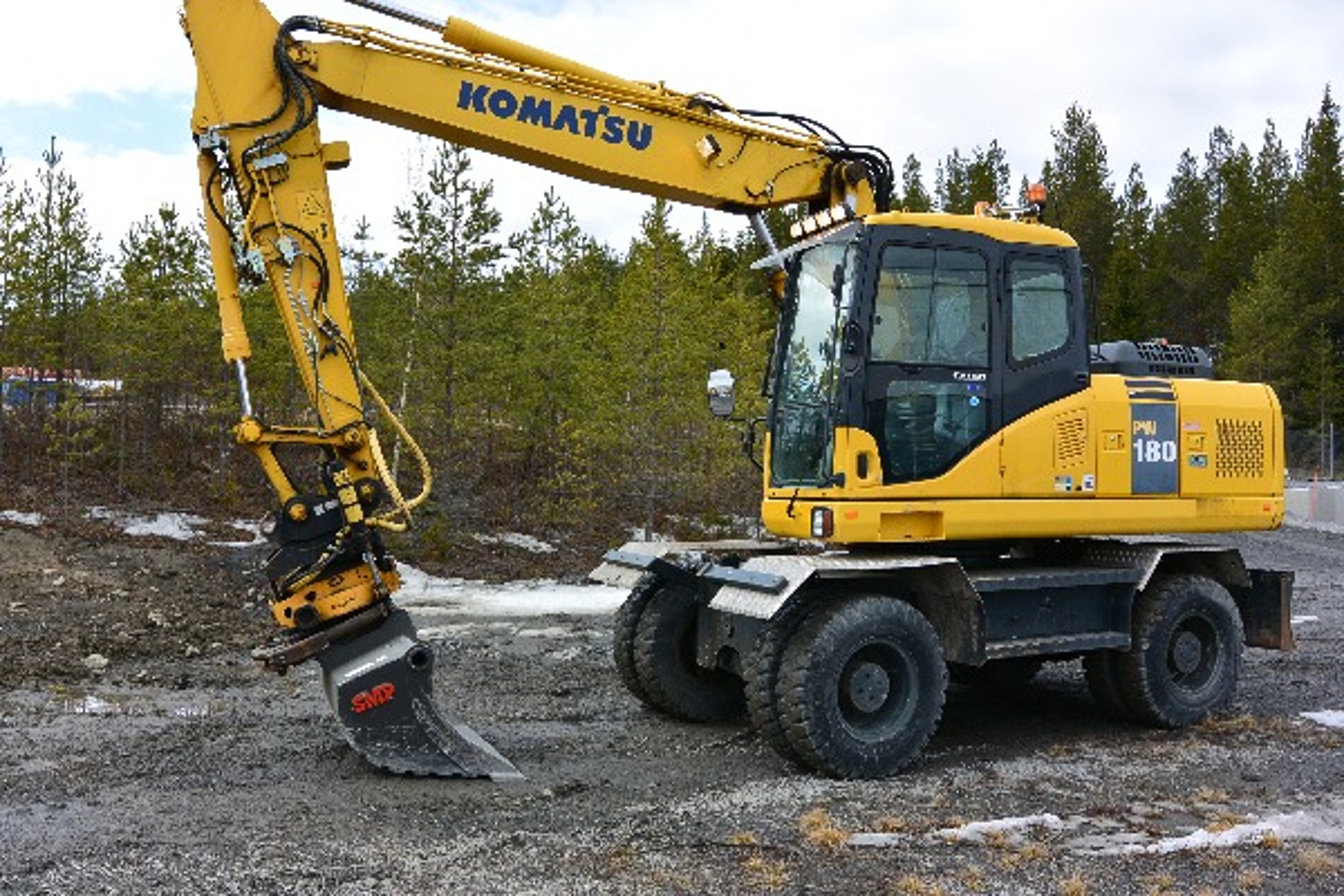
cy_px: 448
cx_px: 672
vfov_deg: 45.0
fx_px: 1083
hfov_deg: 63.7
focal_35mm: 29
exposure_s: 1/640
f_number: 4.5
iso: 160
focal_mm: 11
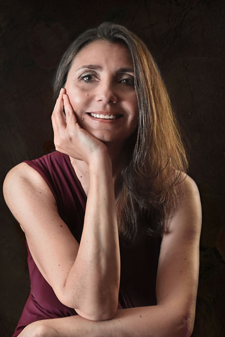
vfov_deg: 20.0
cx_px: 105
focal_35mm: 102
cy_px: 225
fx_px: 956
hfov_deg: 13.4
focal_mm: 48
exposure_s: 1/2
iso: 1600
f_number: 11
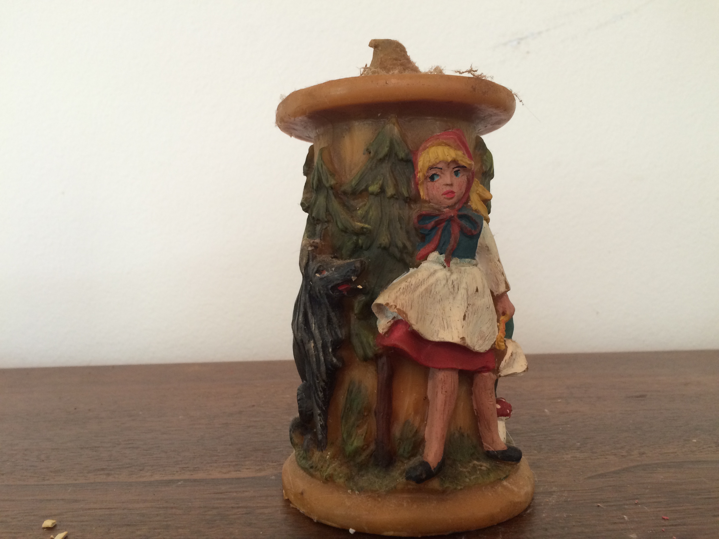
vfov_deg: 48.2
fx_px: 602
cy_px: 270
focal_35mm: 29
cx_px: 360
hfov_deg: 61.7
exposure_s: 1/30
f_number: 2.2
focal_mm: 4.15
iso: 100
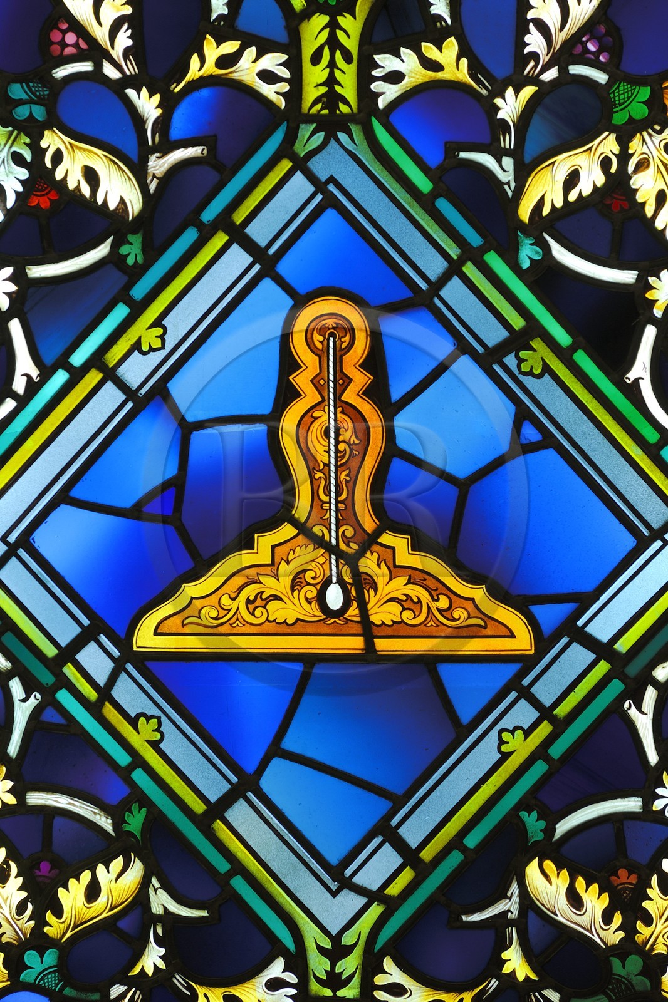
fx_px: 8353
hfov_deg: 4.6
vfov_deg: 6.9
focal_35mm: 300
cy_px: 501
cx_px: 334
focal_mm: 200
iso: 100
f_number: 5.6
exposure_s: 1/2
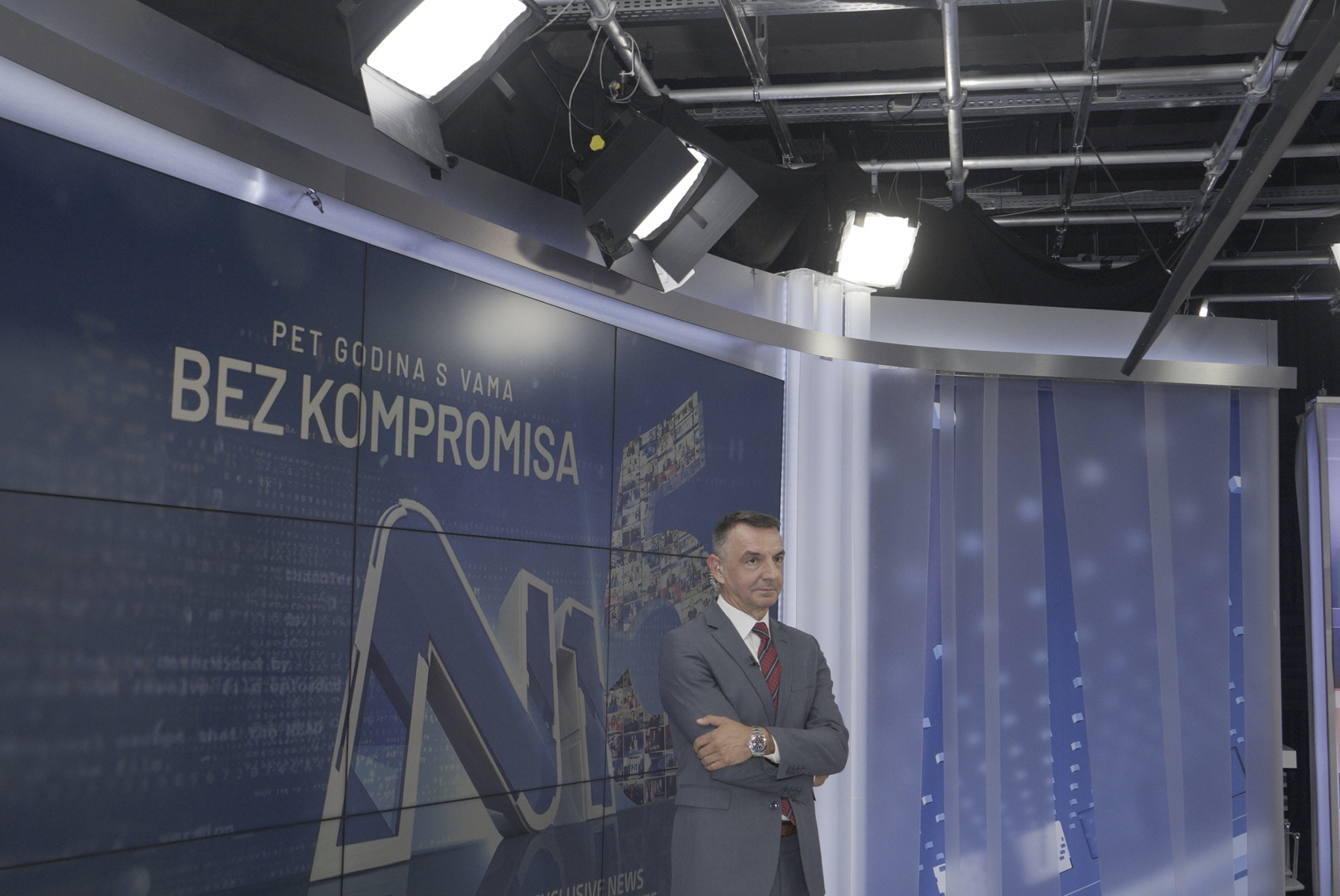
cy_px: 448
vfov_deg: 31.9
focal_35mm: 42
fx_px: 1564
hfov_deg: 46.4
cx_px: 670
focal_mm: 28
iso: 1000
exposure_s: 1/125
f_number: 5.6
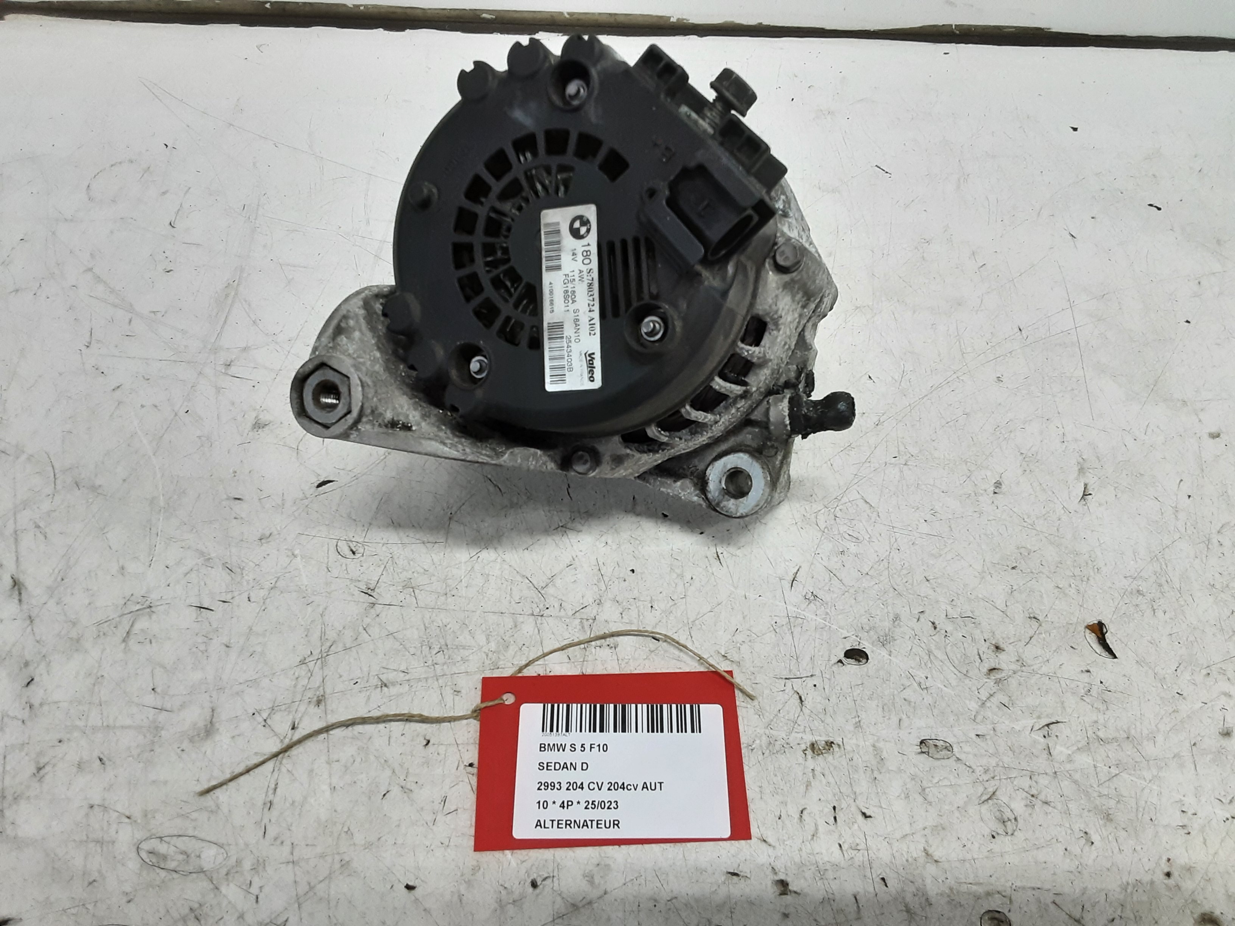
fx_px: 963
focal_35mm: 27
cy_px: 463
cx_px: 618
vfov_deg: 51.4
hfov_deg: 65.3
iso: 125
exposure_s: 1/50
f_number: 1.9
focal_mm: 2.91
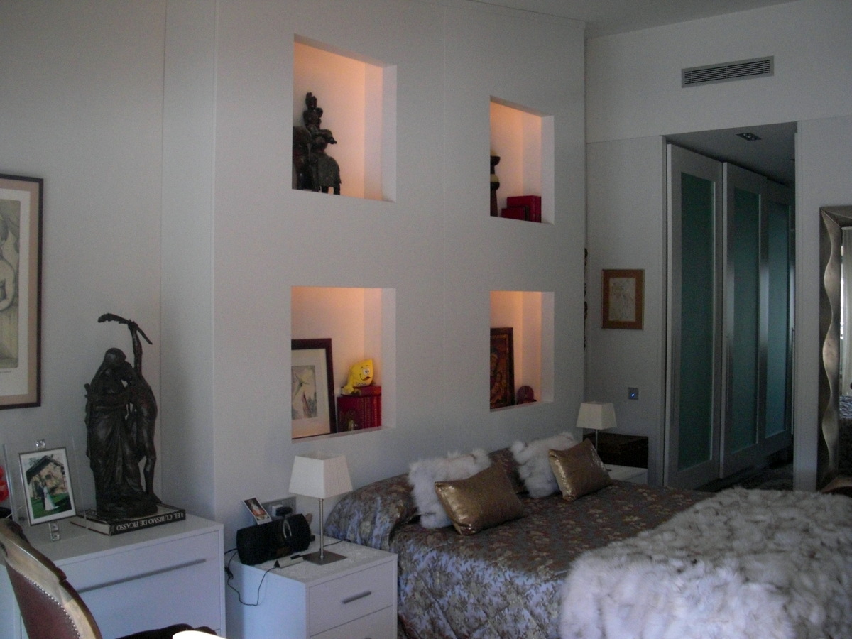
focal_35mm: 36
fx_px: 886
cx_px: 426
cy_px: 320
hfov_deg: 51.4
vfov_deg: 39.7
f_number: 2.8
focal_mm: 6.3
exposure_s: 1/80
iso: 400
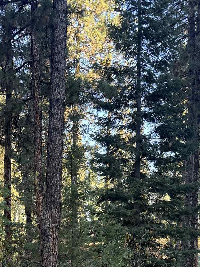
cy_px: 288
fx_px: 424
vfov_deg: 31.3
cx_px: 63
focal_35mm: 55
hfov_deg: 26.4
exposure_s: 1/121
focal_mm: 6.76
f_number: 1.78
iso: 100
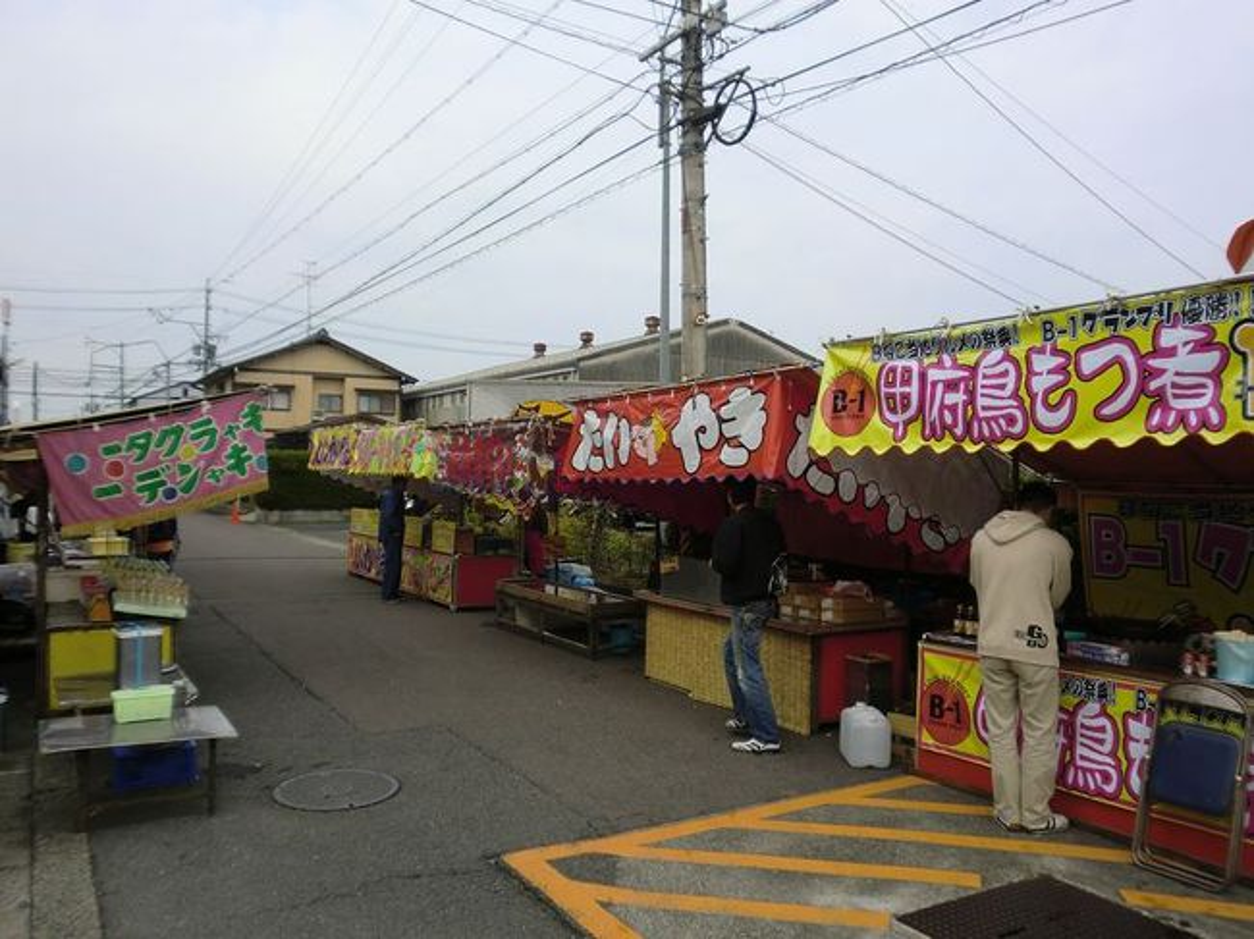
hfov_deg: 67.3
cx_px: 627
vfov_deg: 53.0
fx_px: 942
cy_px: 470
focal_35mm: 26
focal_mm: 4.65
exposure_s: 1/400
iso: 64
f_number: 2.6
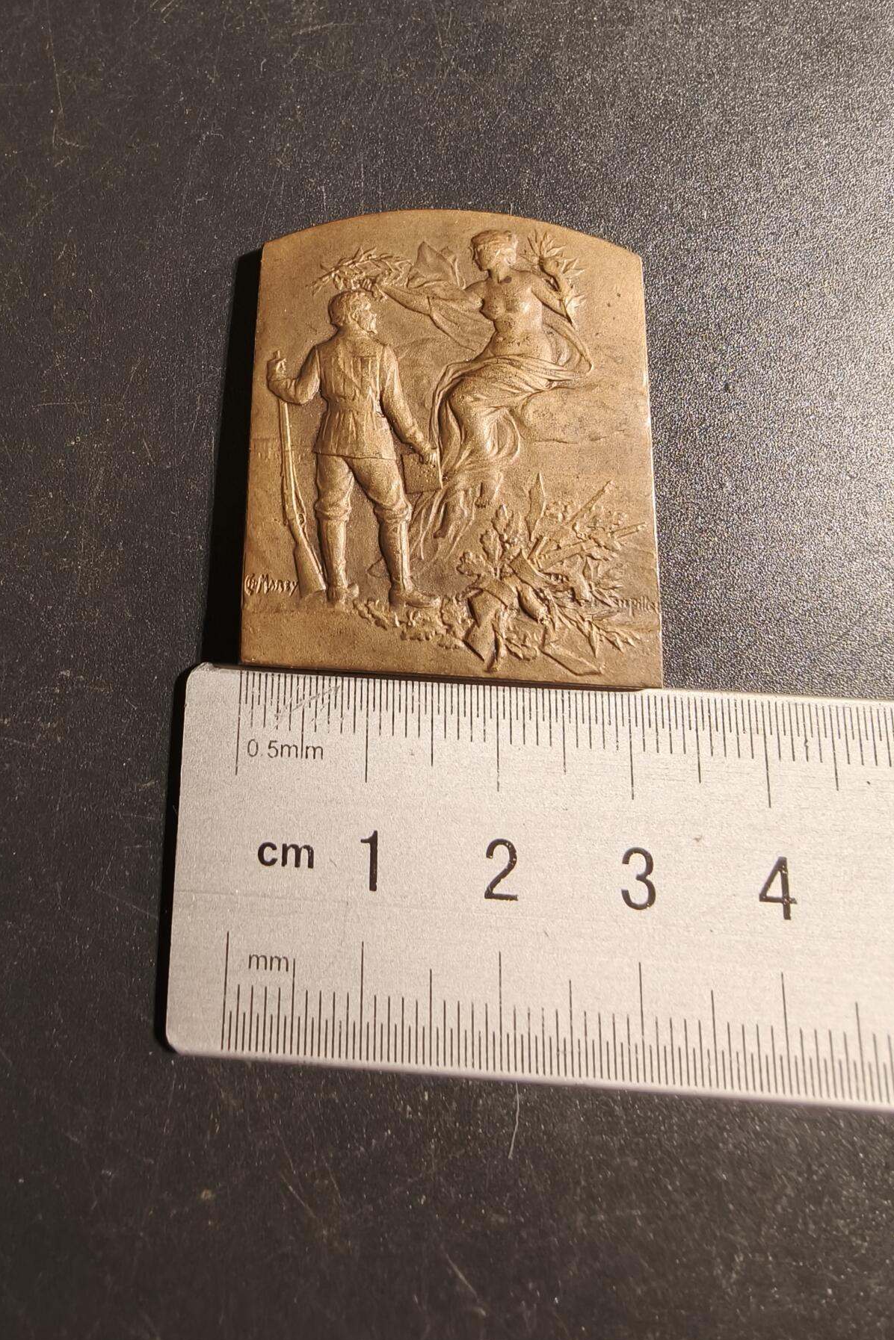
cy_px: 671
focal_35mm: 24
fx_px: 894
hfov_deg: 53.1
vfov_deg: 73.7
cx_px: 474
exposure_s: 1/100
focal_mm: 2.32
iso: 250
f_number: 2
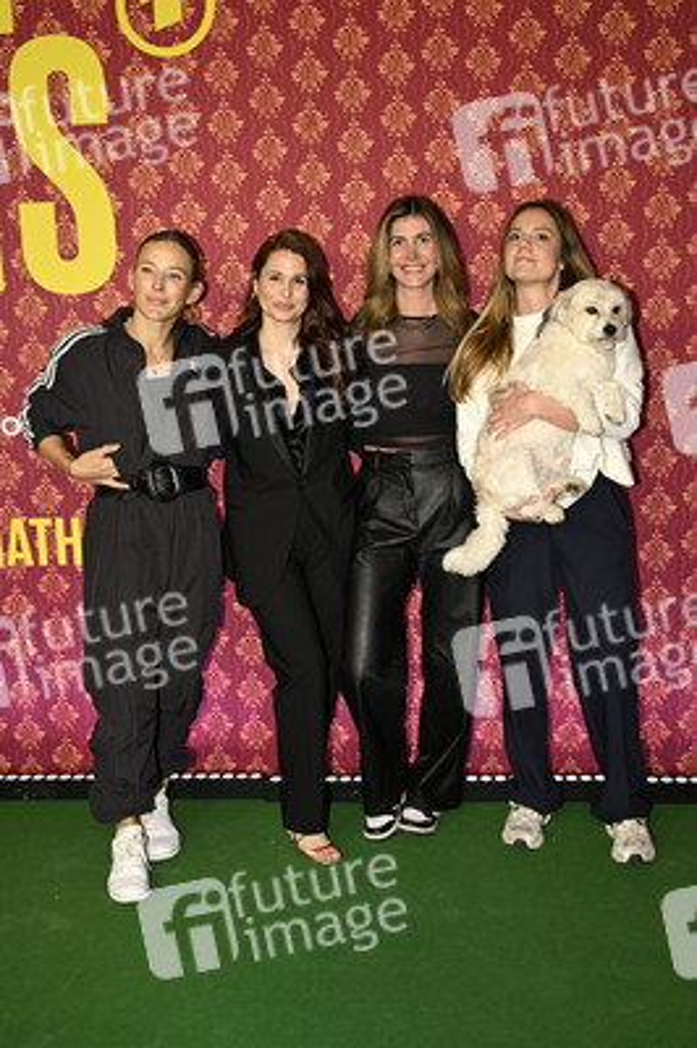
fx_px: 989
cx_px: 348
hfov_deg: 38.8
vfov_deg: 55.8
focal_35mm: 34
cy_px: 524
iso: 200
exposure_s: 1/200
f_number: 2.8
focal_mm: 34
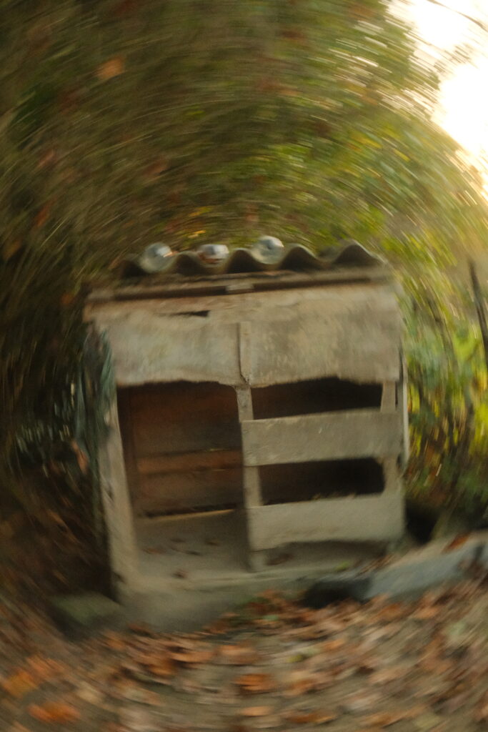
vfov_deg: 41.9
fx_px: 955
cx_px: 244
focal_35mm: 47
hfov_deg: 28.7
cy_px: 366
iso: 12800
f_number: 22
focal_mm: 31.4
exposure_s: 1/60
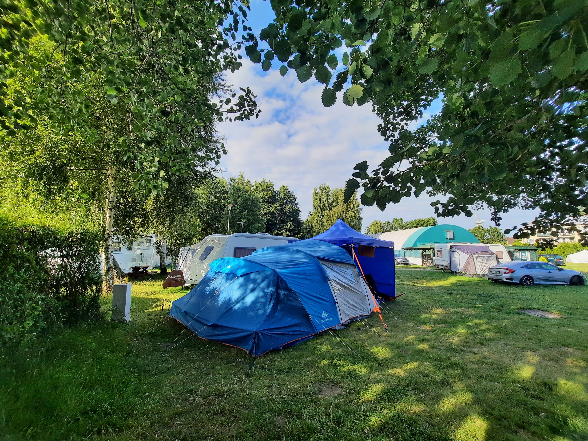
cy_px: 220
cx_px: 294
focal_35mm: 13
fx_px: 221
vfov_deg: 89.9
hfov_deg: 106.2
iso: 40
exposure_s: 1/590
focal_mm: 1.74
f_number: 2.2
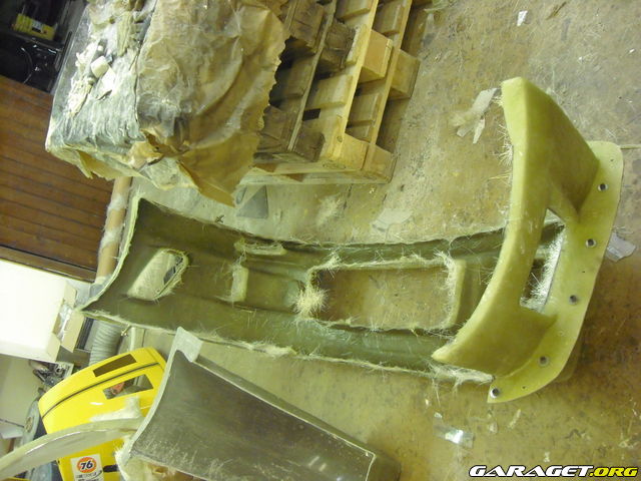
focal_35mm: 37
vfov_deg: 38.7
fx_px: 685
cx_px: 320
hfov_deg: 50.1
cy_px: 240
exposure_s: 1/50
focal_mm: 6.2
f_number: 2.7
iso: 640
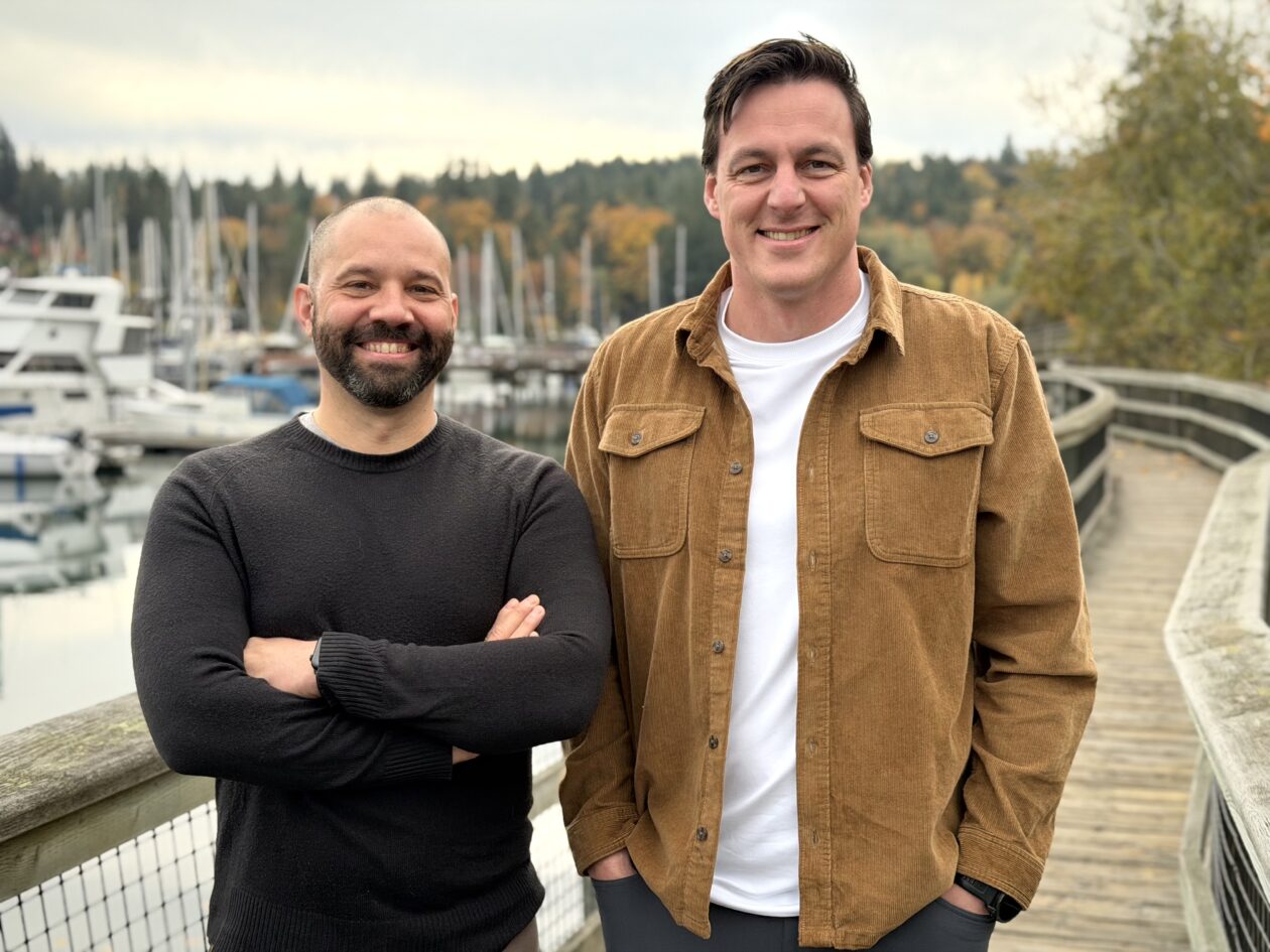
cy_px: 476
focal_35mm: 48
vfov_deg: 30.3
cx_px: 635
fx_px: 1761
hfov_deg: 39.7
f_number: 1.78
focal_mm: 6.76
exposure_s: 1/754
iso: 100
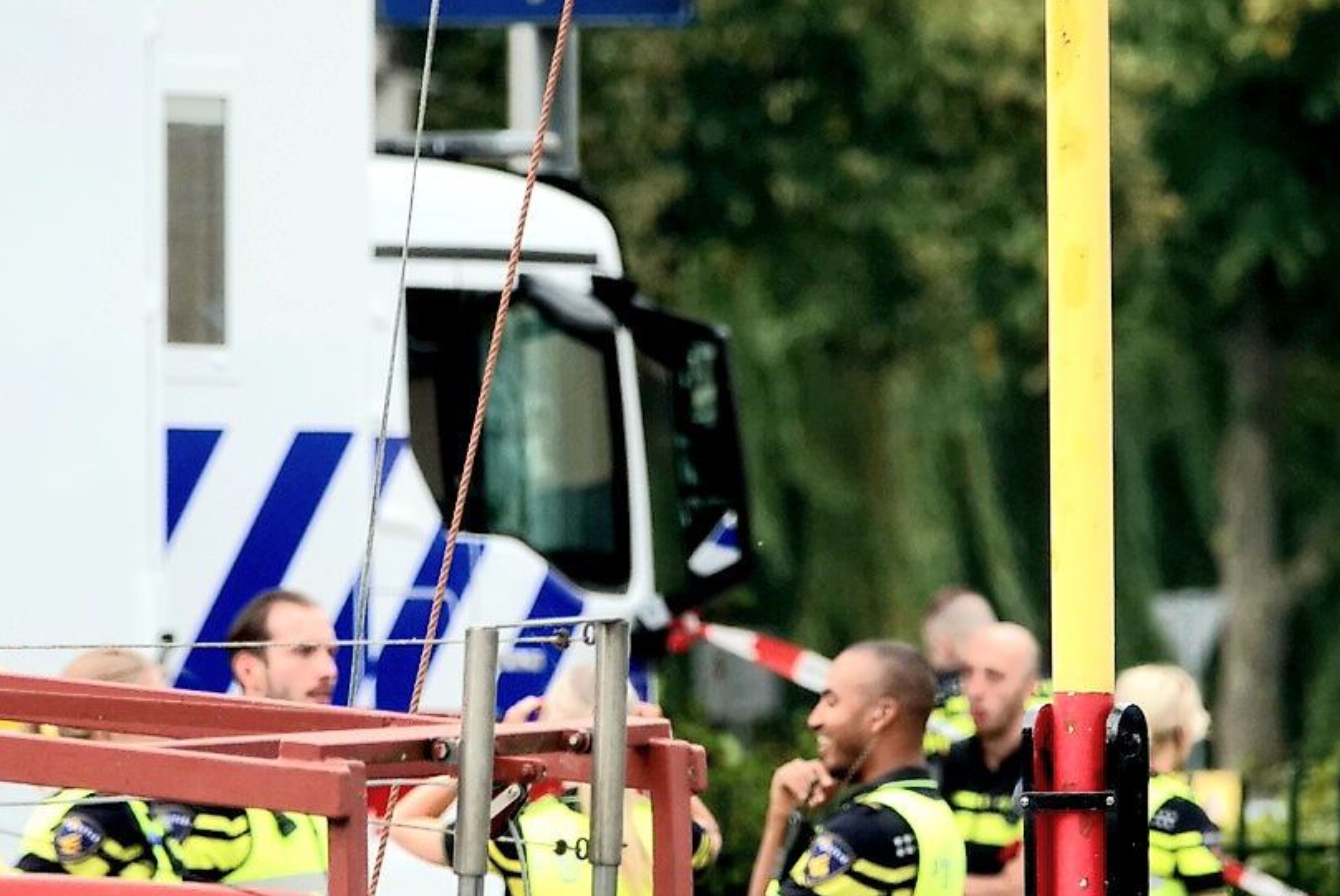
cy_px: 558
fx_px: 44631
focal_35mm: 1198
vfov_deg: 1.2
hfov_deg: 1.7
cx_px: 841
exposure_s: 1/250
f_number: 4
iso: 400
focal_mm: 220
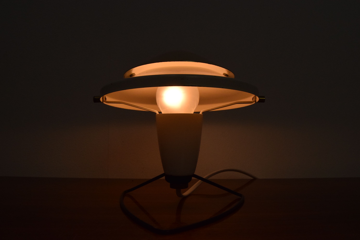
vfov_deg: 45.7
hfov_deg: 64.5
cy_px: 120
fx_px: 285
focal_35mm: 28
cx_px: 180
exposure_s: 1/1250
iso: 1600
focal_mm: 19
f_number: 18
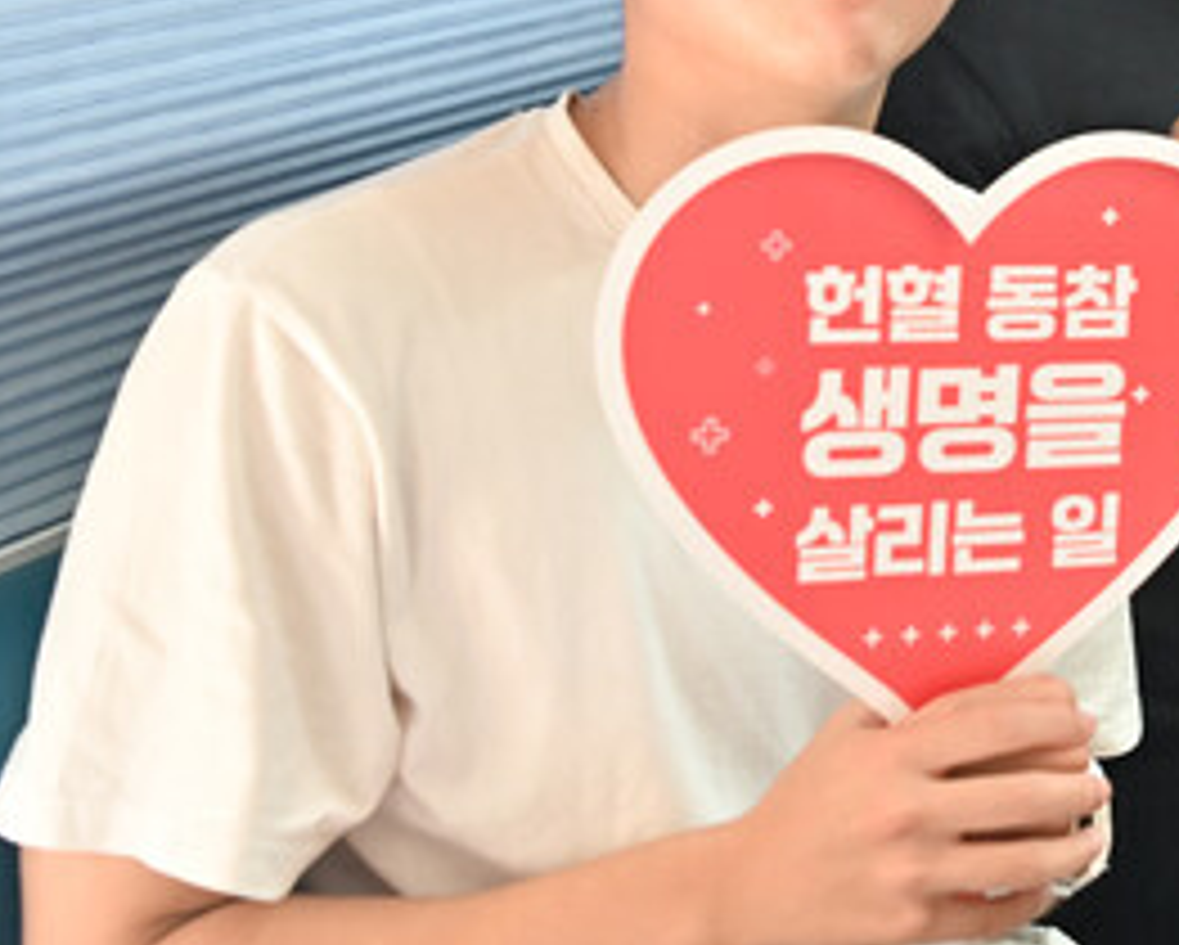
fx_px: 2025
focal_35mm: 58
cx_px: 1192
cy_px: 119
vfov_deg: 25.6
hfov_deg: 30.1
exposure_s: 1/250
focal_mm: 27
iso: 1250
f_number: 4
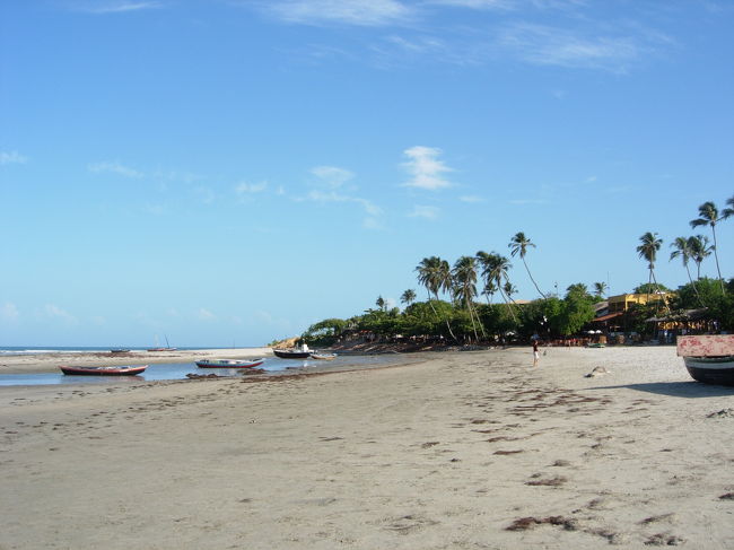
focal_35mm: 38
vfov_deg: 37.7
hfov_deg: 49.0
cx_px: 367
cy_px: 275
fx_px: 805
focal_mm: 7.8
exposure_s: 1/592
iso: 64
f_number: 4.8
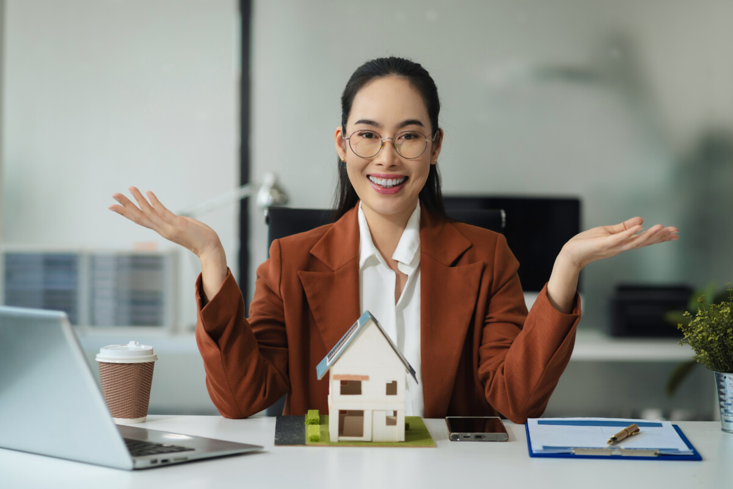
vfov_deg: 16.1
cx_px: 366
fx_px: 1731
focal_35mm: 85
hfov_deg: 23.9
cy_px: 244
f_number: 2.8
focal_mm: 85
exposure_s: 1/200
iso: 400
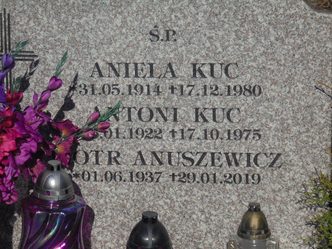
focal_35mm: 122
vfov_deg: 12.1
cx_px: 166
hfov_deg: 16.1
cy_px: 124
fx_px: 1170
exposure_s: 1/160
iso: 100
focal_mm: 21.8
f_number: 17.8
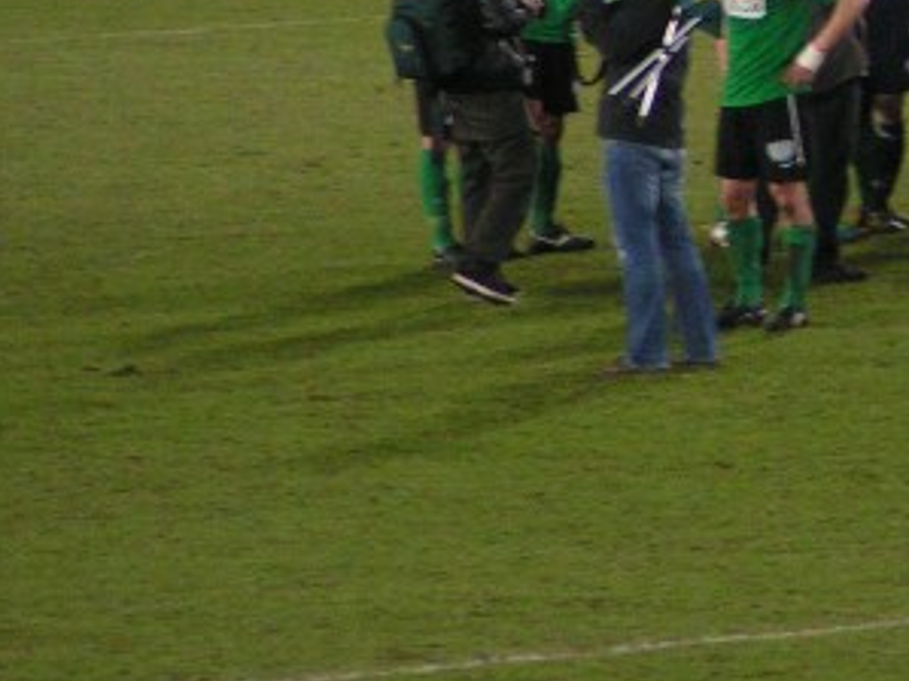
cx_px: 1055
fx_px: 19870
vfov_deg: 2.0
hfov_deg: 2.6
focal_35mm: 757
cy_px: -155
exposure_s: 1/50
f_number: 3.5
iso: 200
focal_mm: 43.3
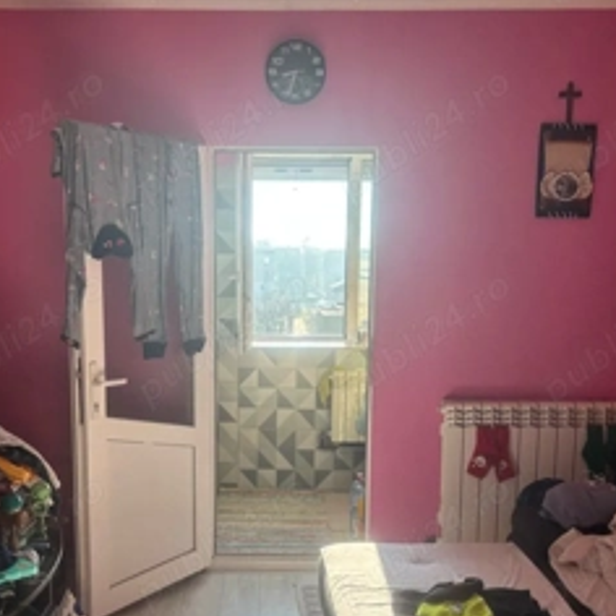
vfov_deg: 42.6
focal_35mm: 39
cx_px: 274
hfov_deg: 42.8
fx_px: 785
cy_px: 371
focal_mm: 5.96
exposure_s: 1/290
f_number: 1.6
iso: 50
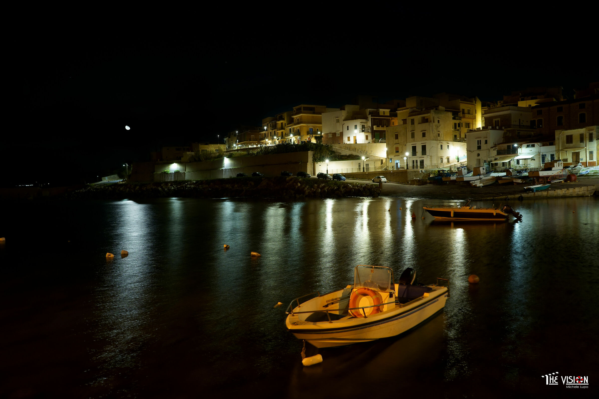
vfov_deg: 46.4
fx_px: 466
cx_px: 300
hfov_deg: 65.5
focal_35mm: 28
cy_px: 200
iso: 1000
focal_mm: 28
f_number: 7.1
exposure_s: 1.6
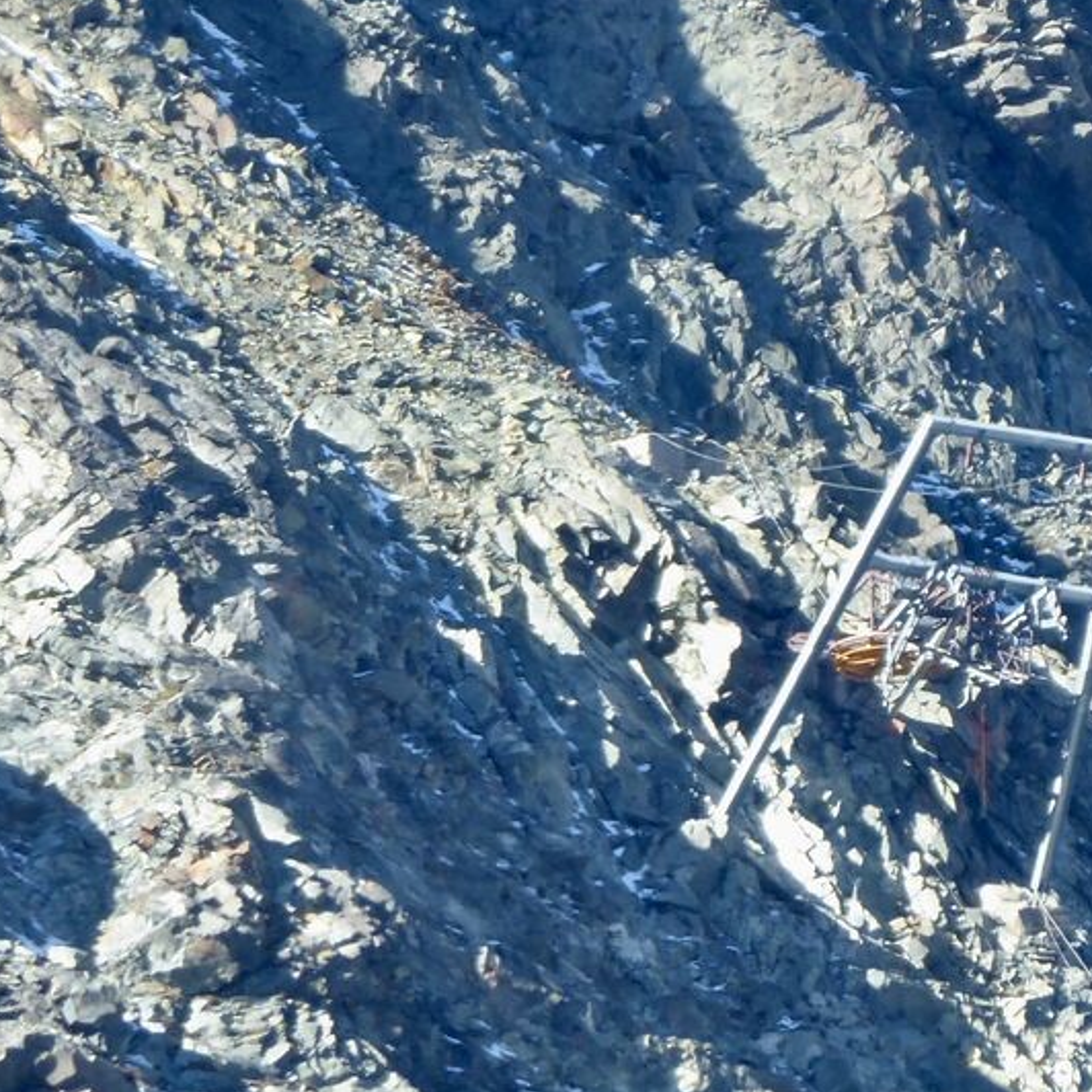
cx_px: 850
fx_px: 67598
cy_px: 523
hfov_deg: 0.9
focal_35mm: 1894
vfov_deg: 0.9
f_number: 6.4
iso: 125
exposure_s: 1/125
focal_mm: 129
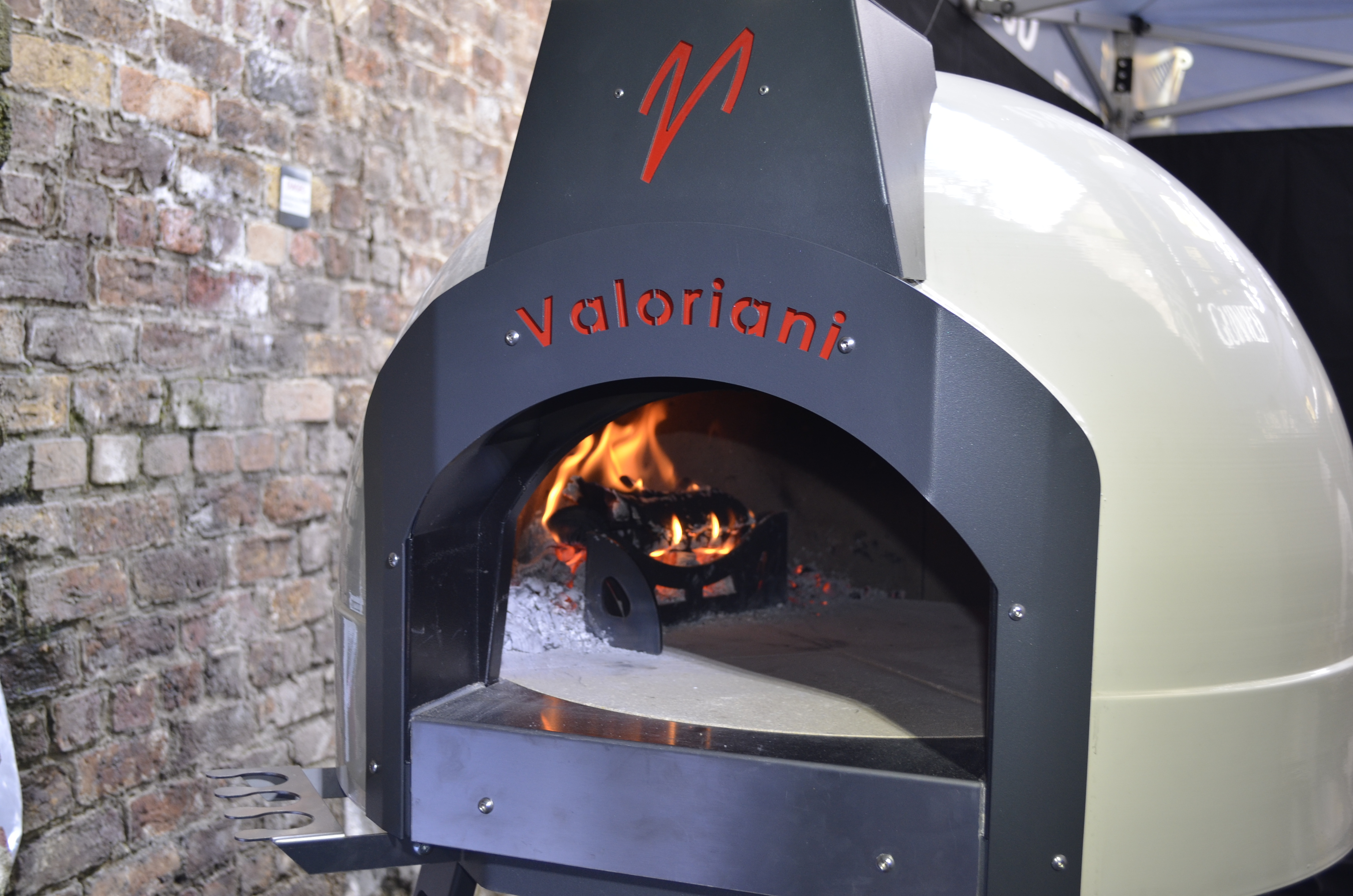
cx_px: 676
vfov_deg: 31.8
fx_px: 1575
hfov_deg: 46.5
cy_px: 448
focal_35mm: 42
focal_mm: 28
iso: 400
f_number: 4.5
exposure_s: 1/60
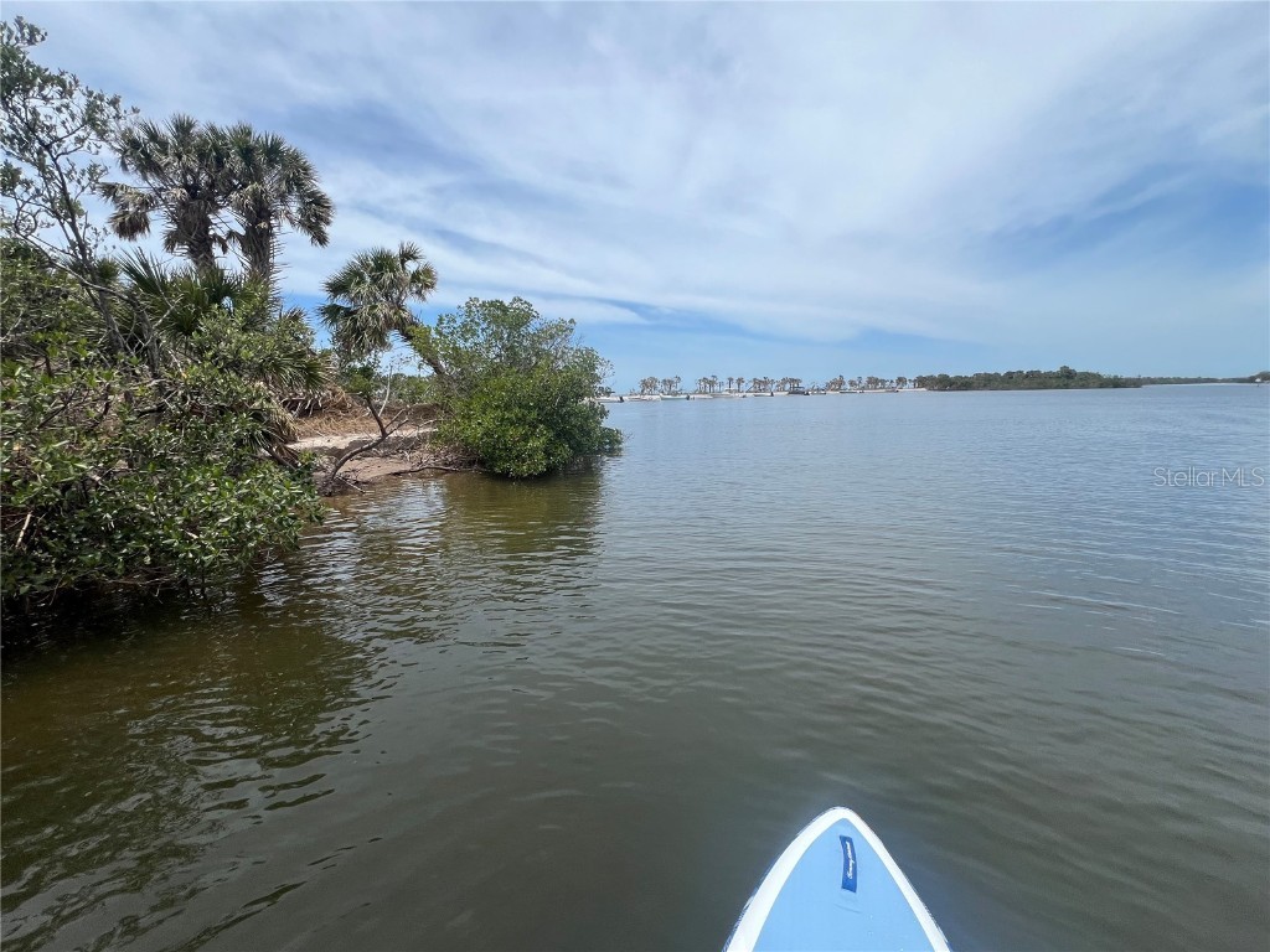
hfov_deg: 106.2
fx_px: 477
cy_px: 476
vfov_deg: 89.9
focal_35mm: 13
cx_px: 635
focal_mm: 1.57
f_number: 1.8
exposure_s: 1/2096
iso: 32
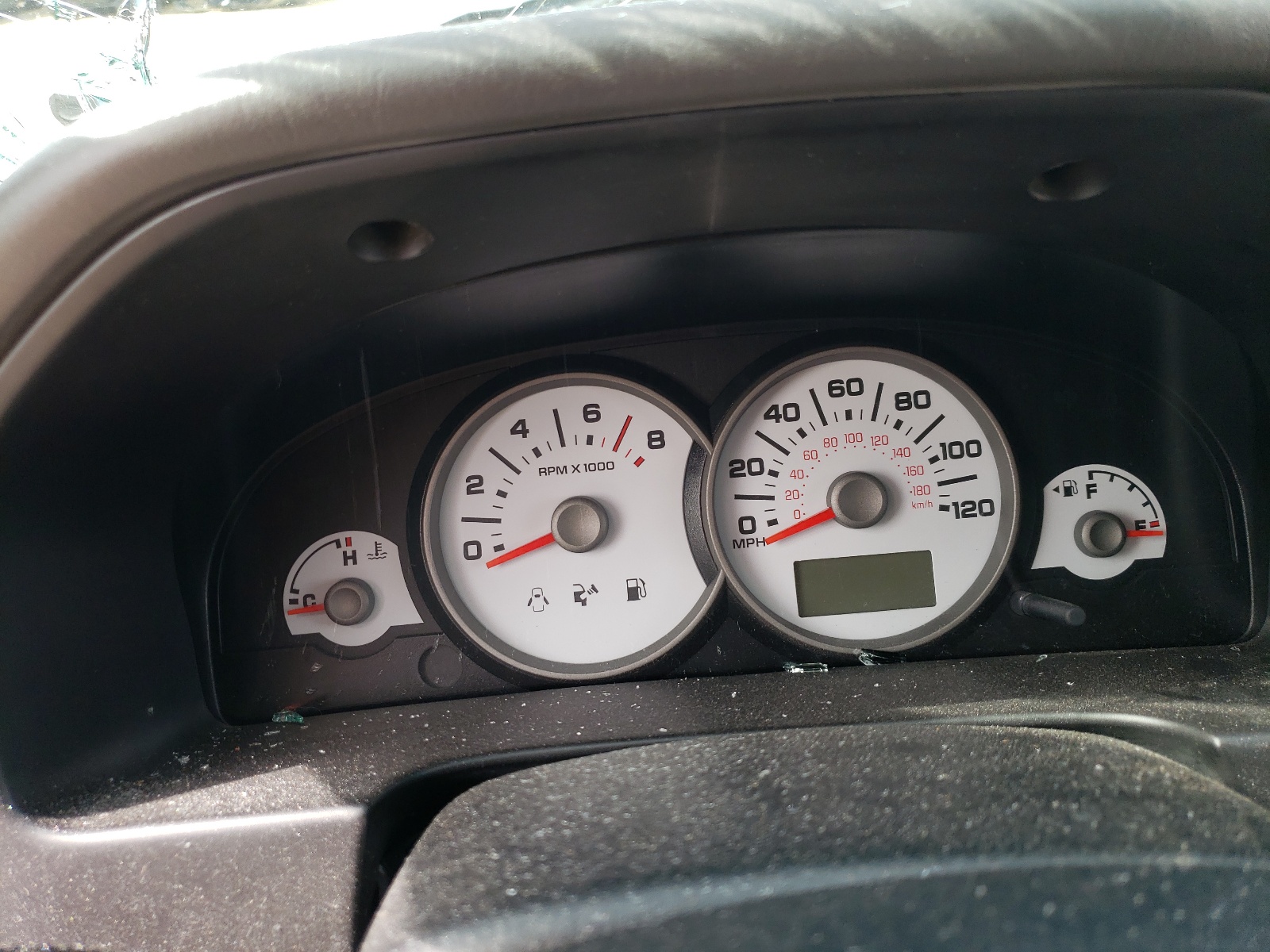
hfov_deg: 67.3
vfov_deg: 53.1
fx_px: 954
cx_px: 635
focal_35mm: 26
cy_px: 476
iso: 50
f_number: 1.5
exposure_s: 1/357
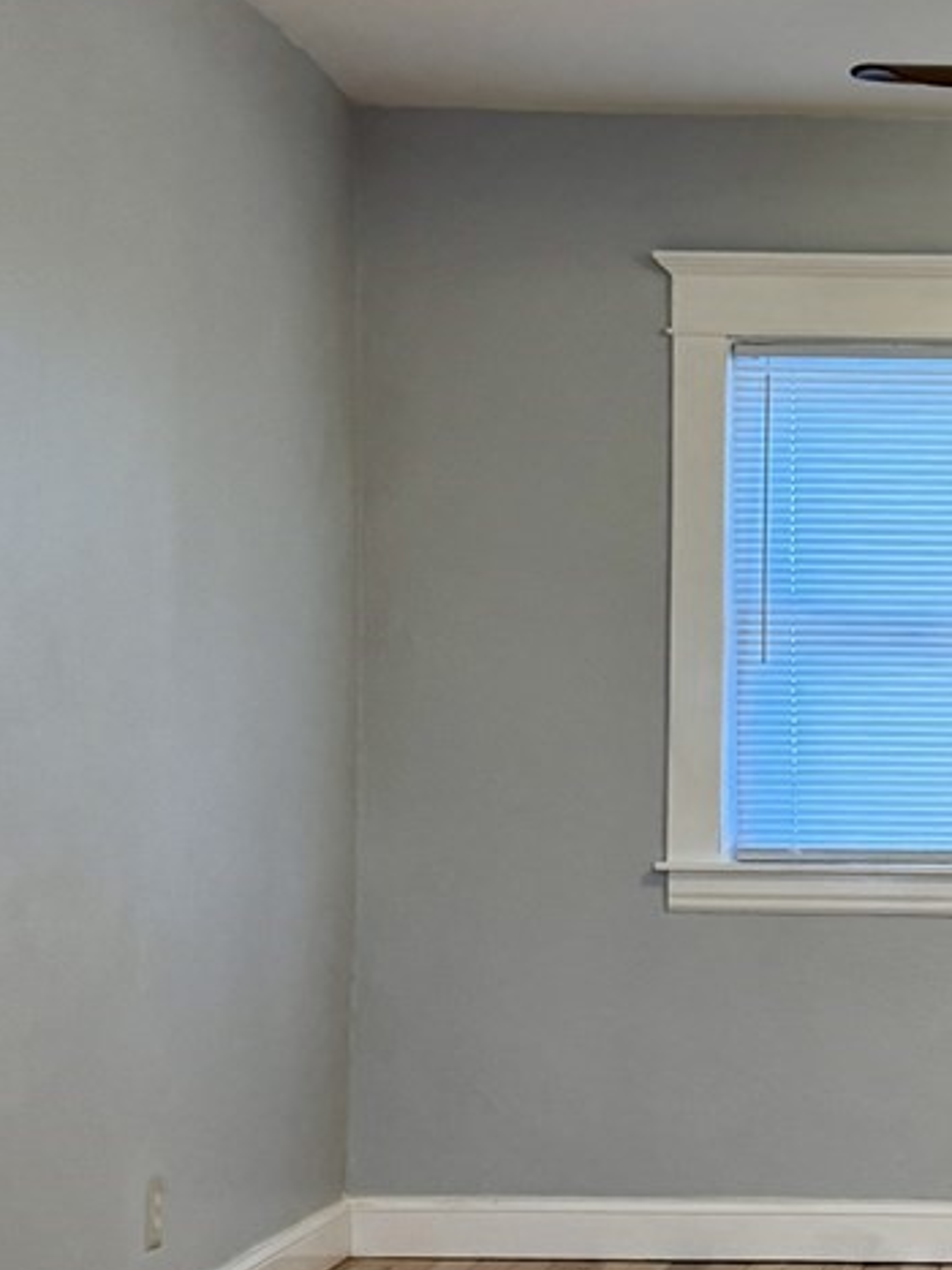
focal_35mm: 79
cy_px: 789
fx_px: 2898
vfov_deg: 24.7
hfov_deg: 17.9
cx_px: 1085
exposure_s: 1/60
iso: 400
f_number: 1.78
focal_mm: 6.76
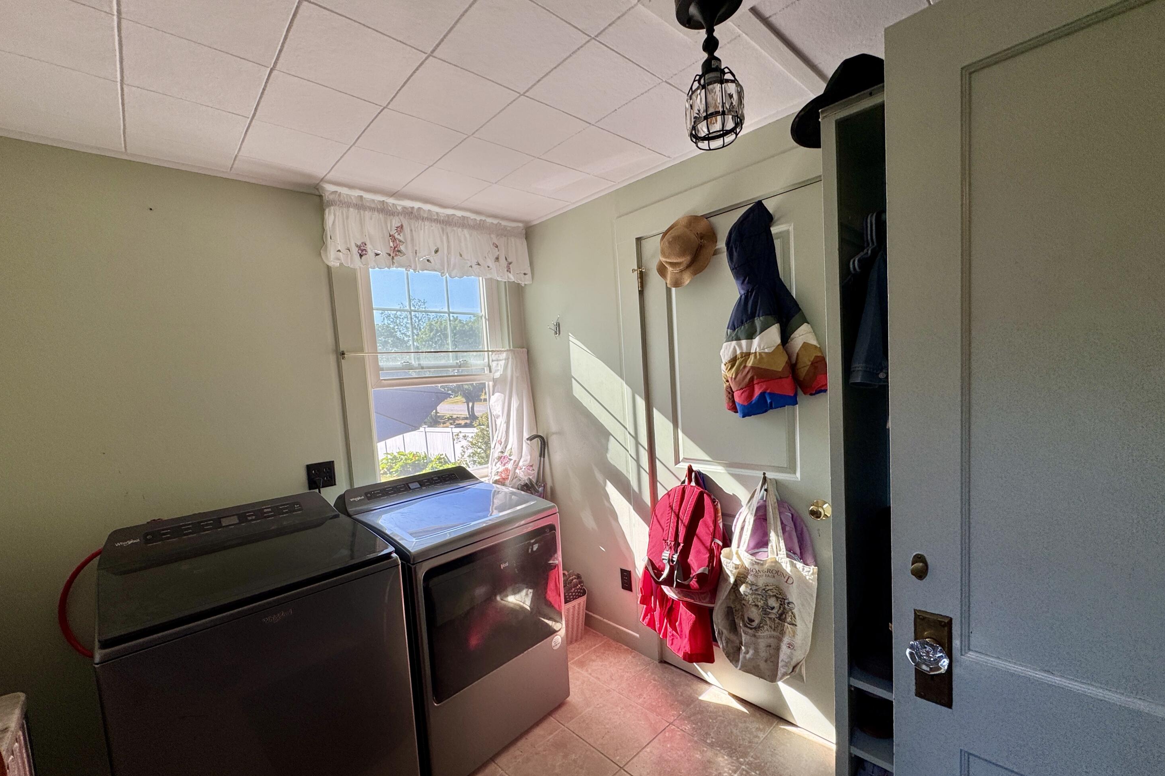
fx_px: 485
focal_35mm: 15
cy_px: 417
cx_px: 567
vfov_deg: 77.2
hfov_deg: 100.4
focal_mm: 2.22
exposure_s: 1/208
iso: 40
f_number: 2.2
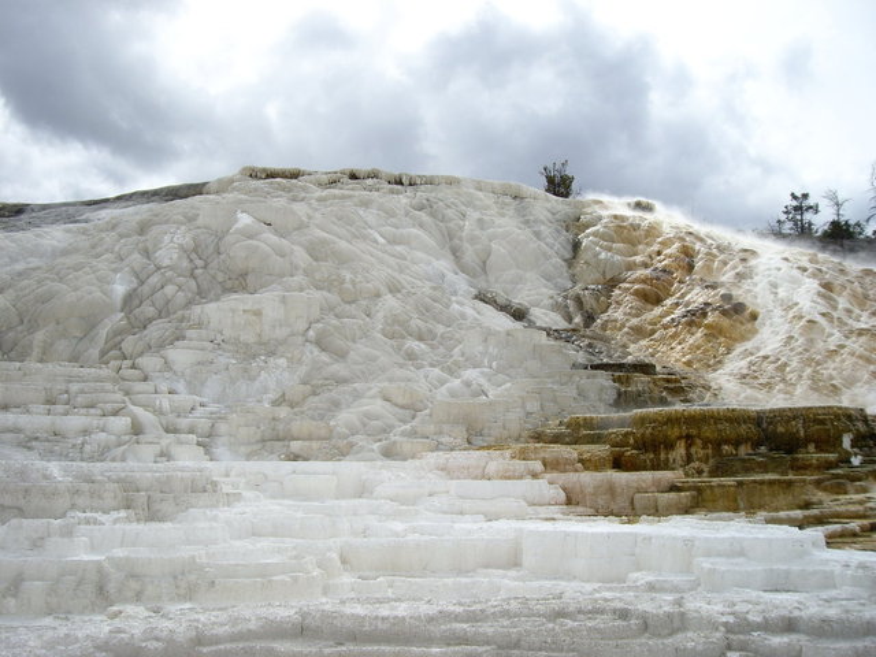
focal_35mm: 38
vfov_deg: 37.7
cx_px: 438
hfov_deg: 49.0
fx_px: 962
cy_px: 328
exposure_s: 1/500
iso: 50
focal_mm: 6.2
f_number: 4.3
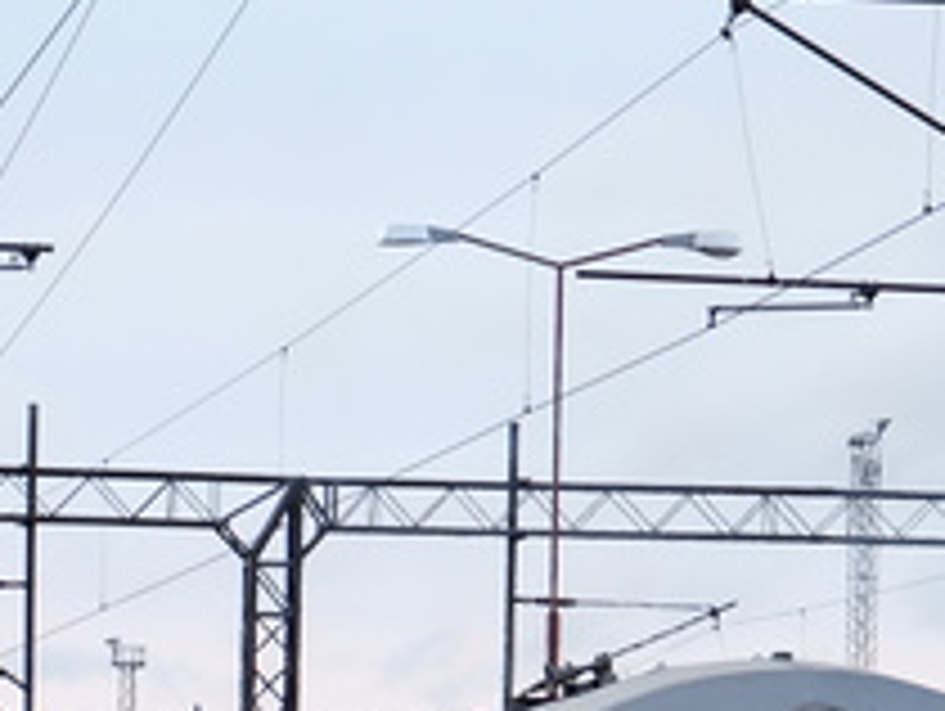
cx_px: 148
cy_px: 1098
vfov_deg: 5.9
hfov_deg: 7.9
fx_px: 6833
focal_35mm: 250
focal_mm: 46.3
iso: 250
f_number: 4
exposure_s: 1/60
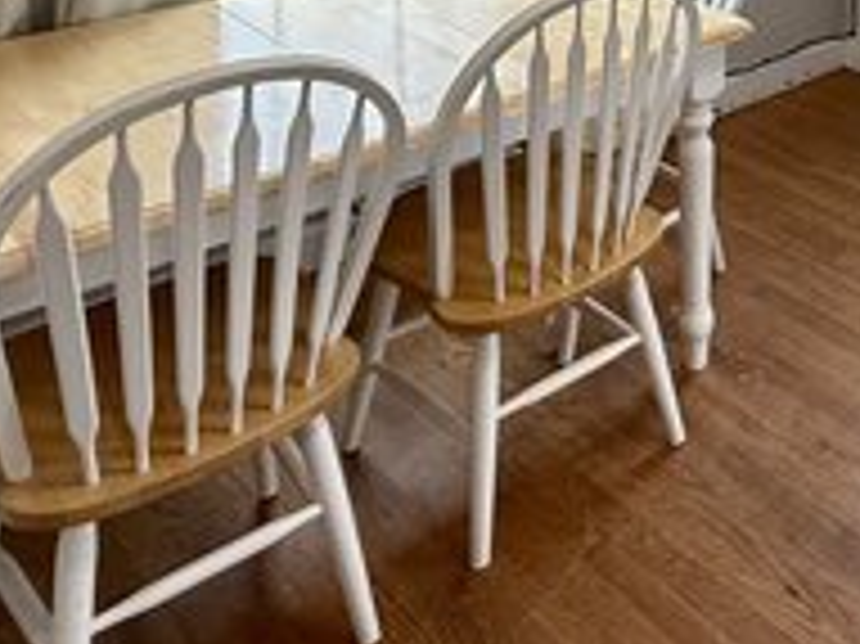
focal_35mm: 47
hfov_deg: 33.9
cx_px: 991
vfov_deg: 25.5
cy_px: -243
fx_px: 1167
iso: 250
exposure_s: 1/120
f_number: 2.2
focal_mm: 2.22
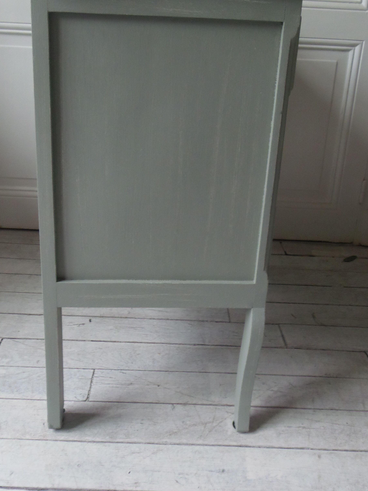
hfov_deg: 41.7
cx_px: 161
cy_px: 161
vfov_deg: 52.8
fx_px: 482
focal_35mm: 34
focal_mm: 4.3
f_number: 2.9
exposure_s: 1/30
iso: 125
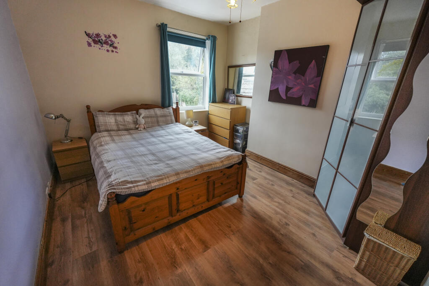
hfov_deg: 100.4
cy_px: 143
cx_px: 214
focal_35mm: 15
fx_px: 179
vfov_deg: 77.3
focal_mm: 10
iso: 1000
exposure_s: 1/160
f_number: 4
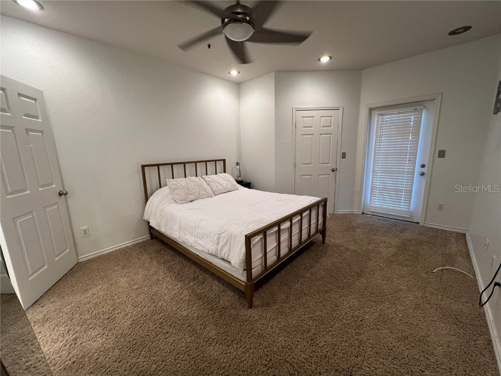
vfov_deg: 89.9
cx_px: 250
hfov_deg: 106.2
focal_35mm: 13
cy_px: 188
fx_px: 188
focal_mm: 1.57
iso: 160
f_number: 1.8
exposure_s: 1/60
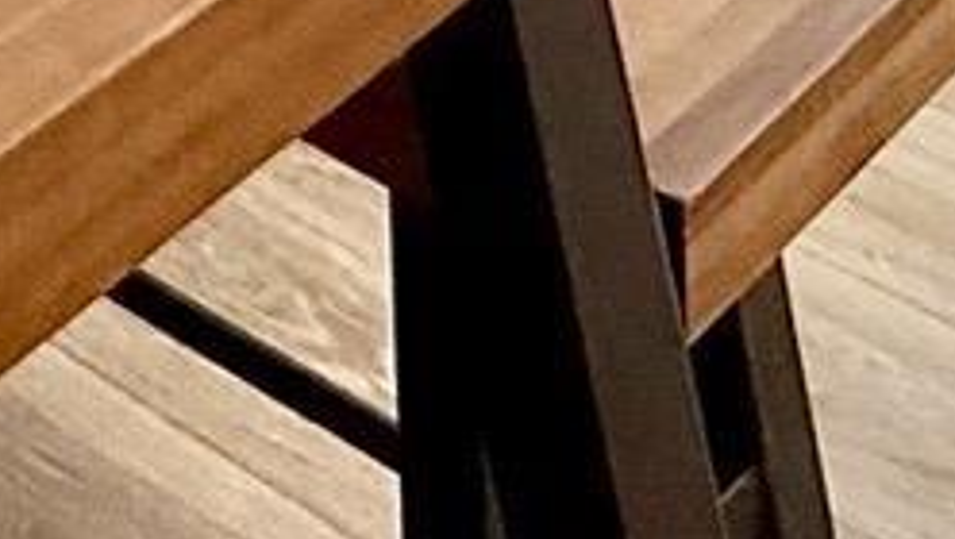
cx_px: 185
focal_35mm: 118
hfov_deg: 18.0
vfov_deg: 6.9
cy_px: -1848
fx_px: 2991
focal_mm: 2.22
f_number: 2.2
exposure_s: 1/120
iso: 80
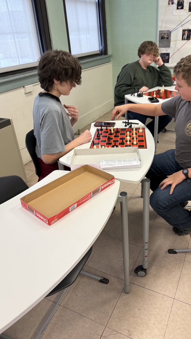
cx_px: 116
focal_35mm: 27
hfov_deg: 42.7
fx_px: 243
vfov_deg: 69.8
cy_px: 165
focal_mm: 6.76
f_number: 1.78
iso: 160
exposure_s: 1/60
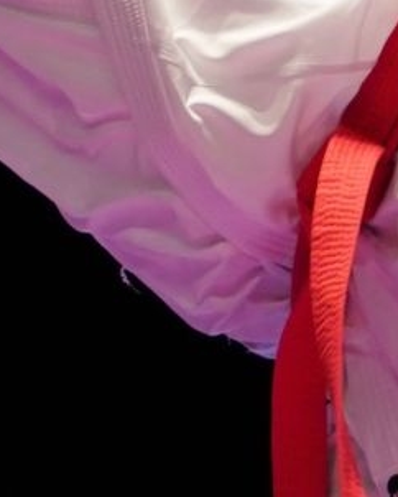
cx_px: 750
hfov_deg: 1.2
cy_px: -290
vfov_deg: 1.5
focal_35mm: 1308
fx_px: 19240
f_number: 2.8
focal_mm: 156
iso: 1250
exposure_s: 1/1000
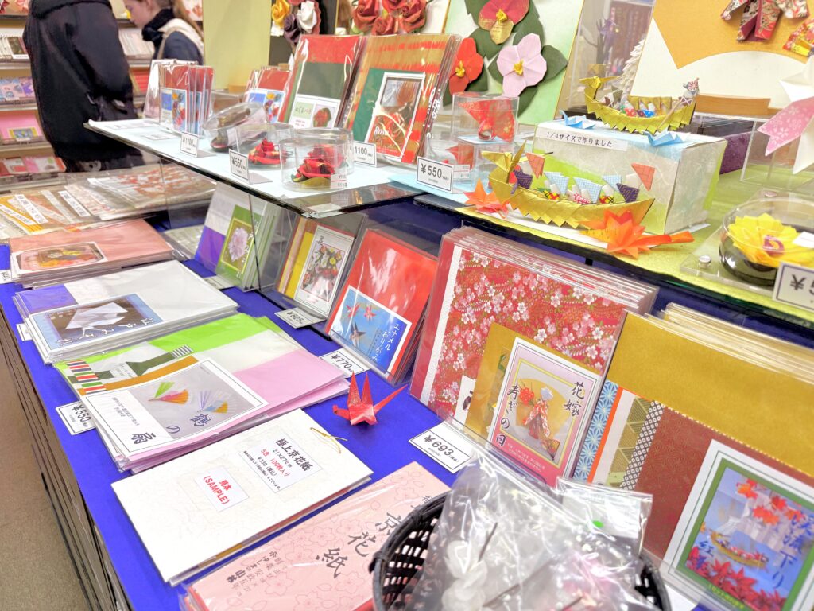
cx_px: 407
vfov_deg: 56.8
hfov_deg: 71.6
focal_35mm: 24
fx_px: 564
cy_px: 306
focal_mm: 6.76
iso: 64
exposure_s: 1/100
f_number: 1.78
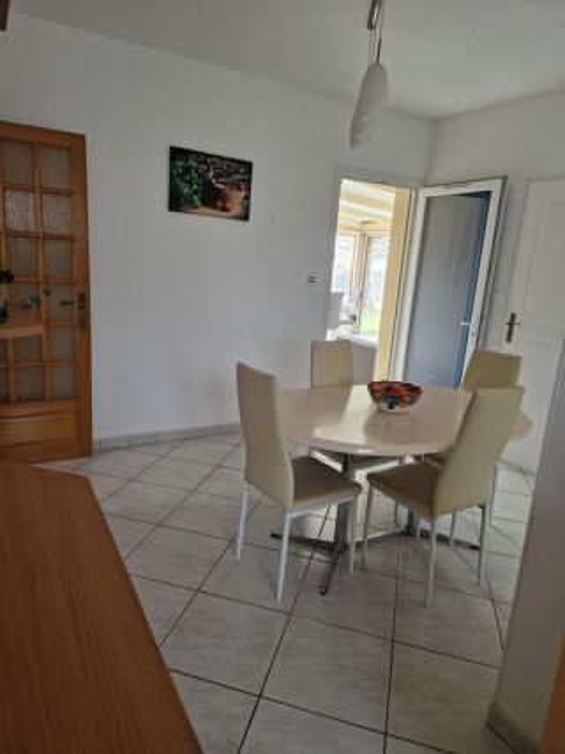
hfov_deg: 58.9
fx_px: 501
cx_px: 282
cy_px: 377
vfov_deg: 73.9
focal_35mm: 23
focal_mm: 5.4
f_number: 1.8
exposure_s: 1/180
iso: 160
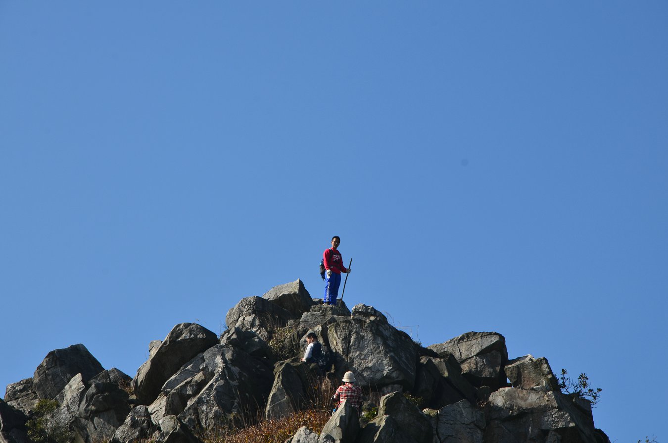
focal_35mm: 158
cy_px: 222
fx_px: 2916
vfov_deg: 8.7
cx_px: 334
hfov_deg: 13.1
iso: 200
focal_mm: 105
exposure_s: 1/320
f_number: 10
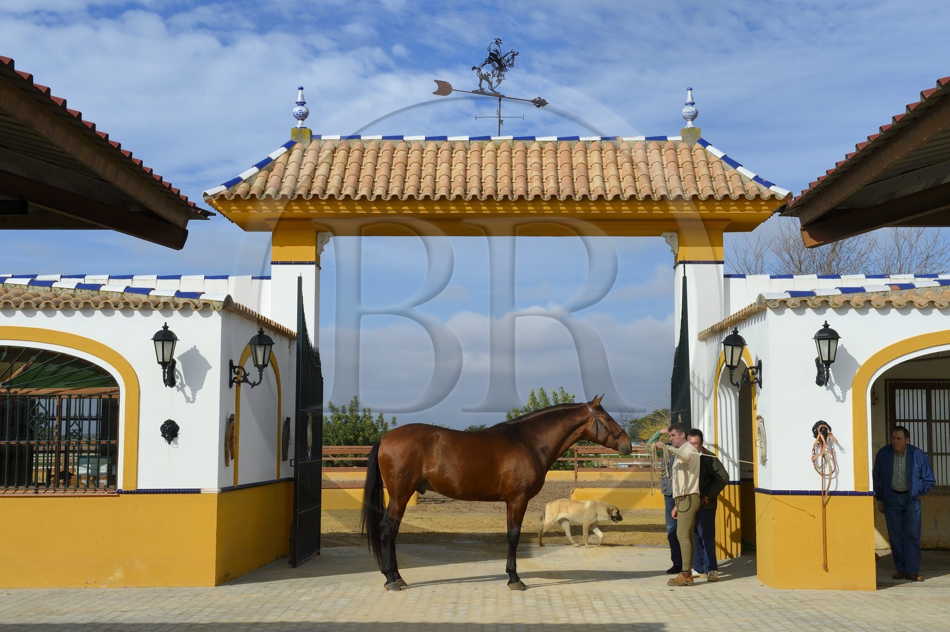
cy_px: 316
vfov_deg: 24.2
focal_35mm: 56
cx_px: 475
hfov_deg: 35.7
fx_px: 1477
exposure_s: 1/640
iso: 200
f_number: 13
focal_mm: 56
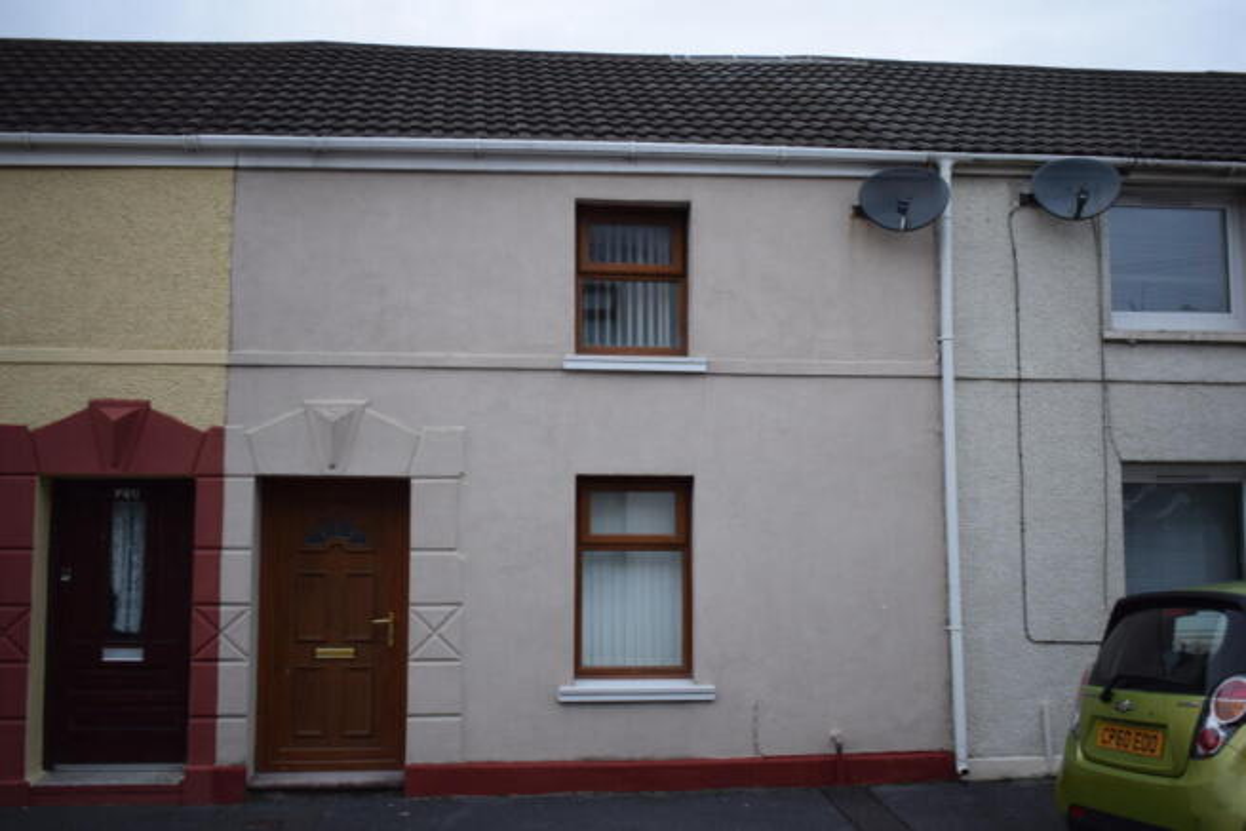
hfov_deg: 53.1
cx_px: 623
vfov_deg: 36.9
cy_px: 416
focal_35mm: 36
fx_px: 1246
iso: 100
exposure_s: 1/8
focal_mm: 24
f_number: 4
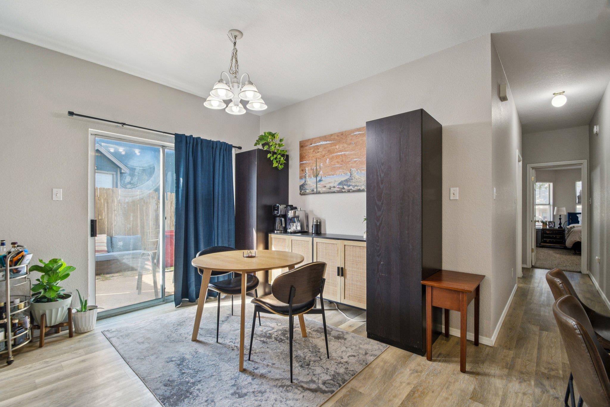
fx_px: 254
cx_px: 305
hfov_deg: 100.4
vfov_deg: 77.3
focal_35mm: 15
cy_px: 204
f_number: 8
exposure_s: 1/15
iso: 400
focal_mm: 10
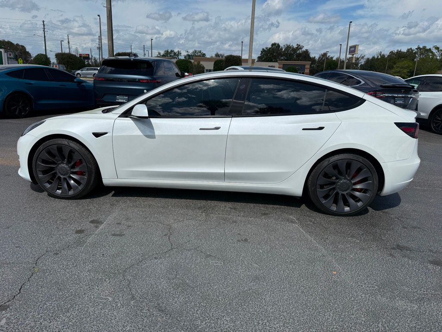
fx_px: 306
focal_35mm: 24
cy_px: 166
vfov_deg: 56.8
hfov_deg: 71.6
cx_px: 221
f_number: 1.78
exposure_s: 1/11905
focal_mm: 6.76
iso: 80
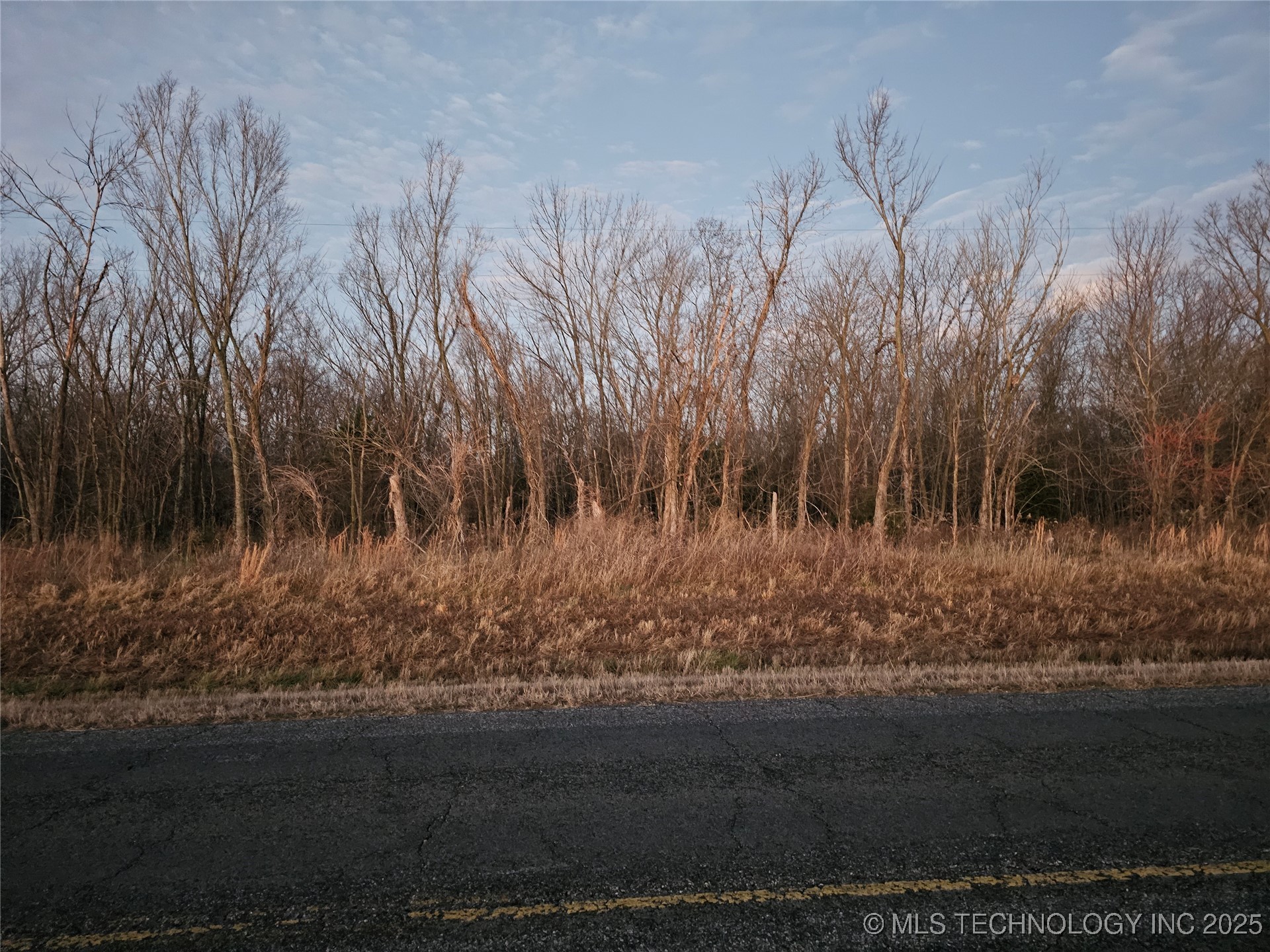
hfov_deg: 73.9
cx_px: 635
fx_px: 844
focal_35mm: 23
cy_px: 476
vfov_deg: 58.9
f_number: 1.7
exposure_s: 1/17.2
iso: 1600
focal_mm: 6.3
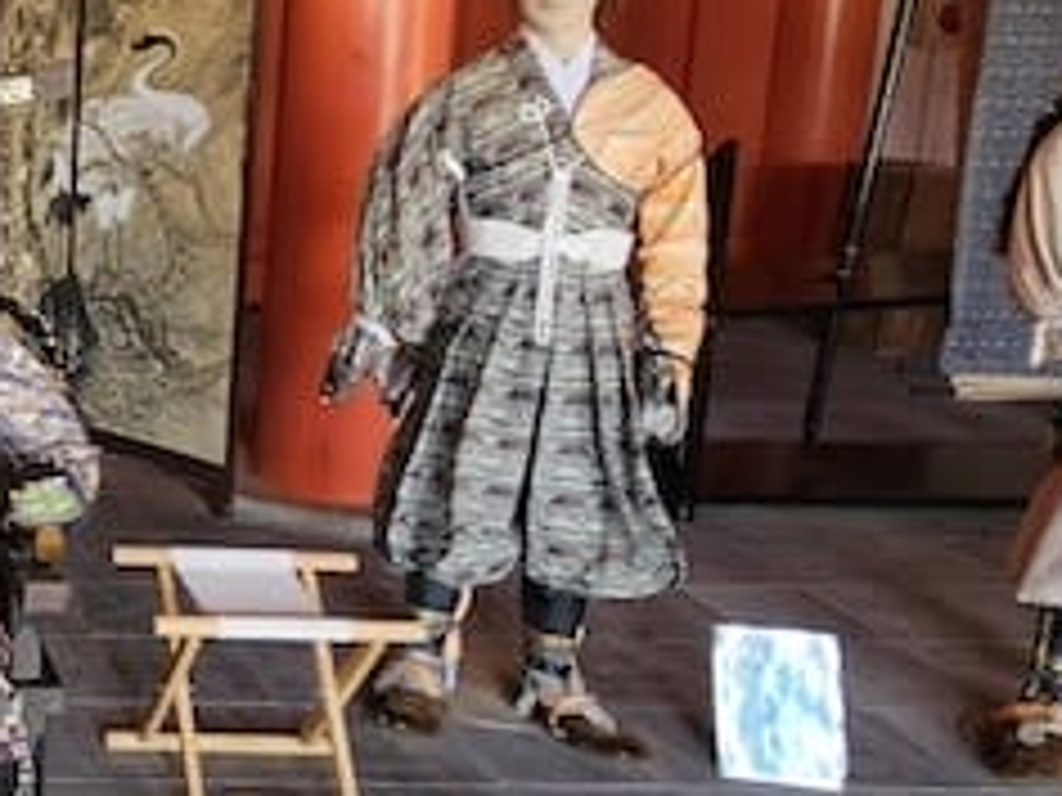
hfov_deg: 32.4
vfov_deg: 32.2
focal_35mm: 44
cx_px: -315
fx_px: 1350
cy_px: 184
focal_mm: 2.2
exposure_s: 1/50
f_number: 2.2
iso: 100
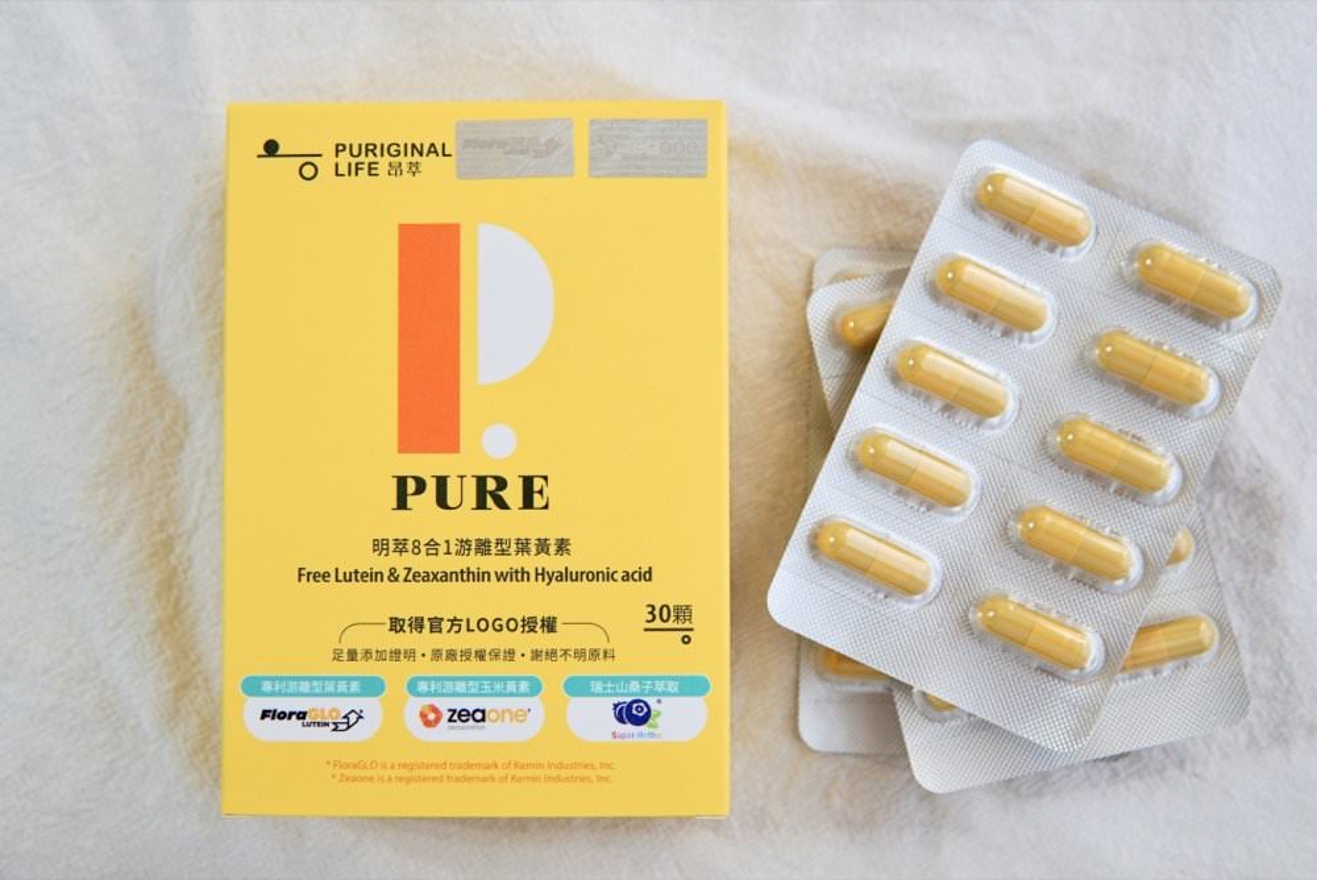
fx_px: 1647
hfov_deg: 43.6
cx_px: 658
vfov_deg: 29.9
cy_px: 440
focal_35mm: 45
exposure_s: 1/60
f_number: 4
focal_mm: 30
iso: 250
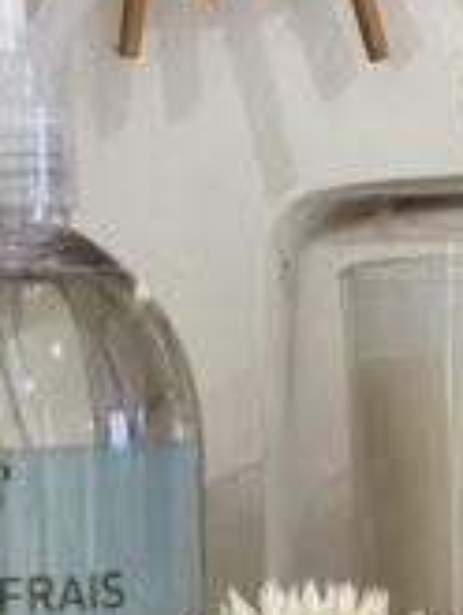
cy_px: 280
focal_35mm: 155
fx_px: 2761
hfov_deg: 9.6
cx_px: 172
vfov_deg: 12.7
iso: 500
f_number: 2.2
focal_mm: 7.5
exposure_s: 1/50
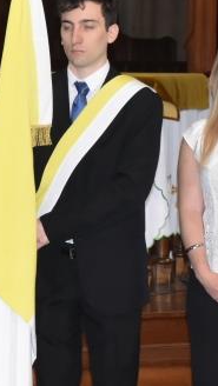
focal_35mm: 221
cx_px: -280
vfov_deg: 9.8
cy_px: 134
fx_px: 2263
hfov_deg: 5.4
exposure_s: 1/60
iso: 1250
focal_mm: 45
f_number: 5.6
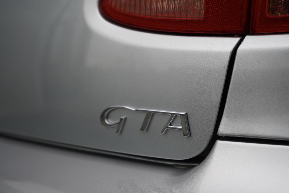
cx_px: 144
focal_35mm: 70
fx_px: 562
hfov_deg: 28.8
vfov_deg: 19.5
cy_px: 96
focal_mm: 70
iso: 400
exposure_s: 1/160
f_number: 5.6
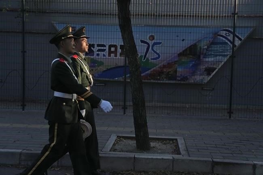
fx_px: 358
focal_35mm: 49
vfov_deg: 27.5
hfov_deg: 40.4
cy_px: 88
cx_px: 132
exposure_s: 1/2000
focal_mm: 49
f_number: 4.5
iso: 3200
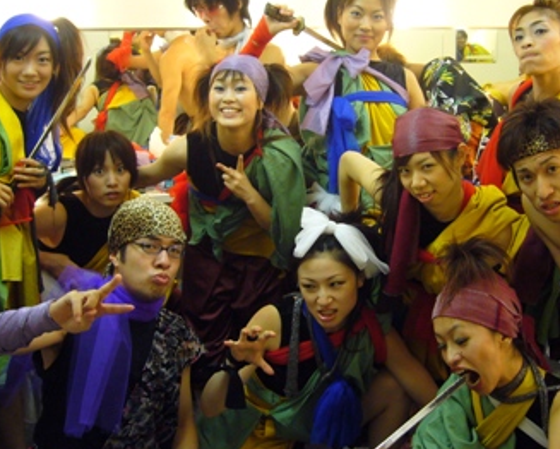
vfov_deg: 30.2
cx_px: 330
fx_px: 829
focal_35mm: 50
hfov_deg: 37.2
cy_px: 176
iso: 200
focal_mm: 5.8
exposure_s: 1/15
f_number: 2.8
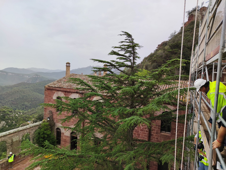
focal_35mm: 24
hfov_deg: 71.6
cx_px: 113
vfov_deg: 56.8
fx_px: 157
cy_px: 85
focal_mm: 6.72
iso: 100
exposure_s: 1/863
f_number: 1.69
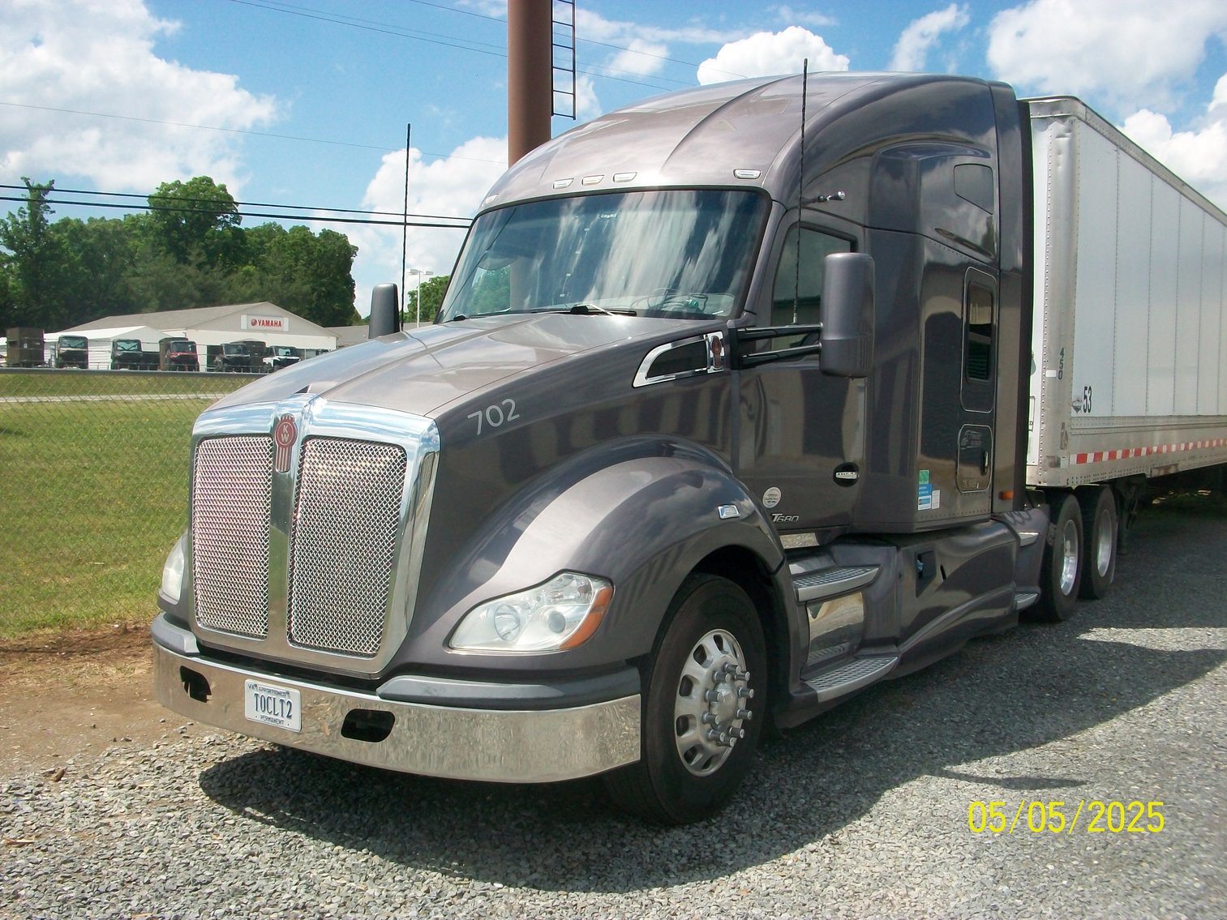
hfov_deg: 54.0
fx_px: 1205
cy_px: 460
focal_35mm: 34
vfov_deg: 41.8
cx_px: 614
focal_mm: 5.7
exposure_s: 1/500
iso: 80
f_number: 5.5
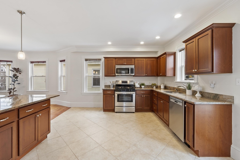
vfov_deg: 77.3
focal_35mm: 15
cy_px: 80
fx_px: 100
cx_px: 120
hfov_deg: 100.4
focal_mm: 10
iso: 320
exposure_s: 1/1.67
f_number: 8
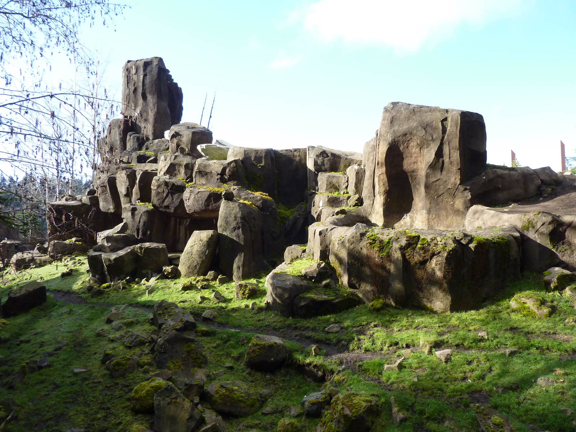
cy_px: 216
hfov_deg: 69.4
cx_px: 288
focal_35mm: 25
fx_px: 416
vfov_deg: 54.9
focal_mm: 4.1
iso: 200
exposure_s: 1/500
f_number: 3.3
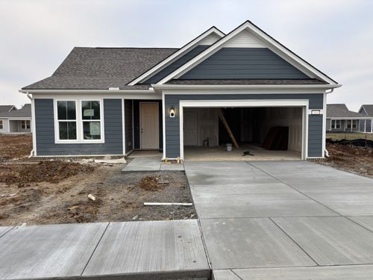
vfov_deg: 53.1
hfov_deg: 67.3
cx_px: 186
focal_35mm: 26
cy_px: 140
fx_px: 280
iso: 32
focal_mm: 5.96
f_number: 1.6
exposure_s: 1/123
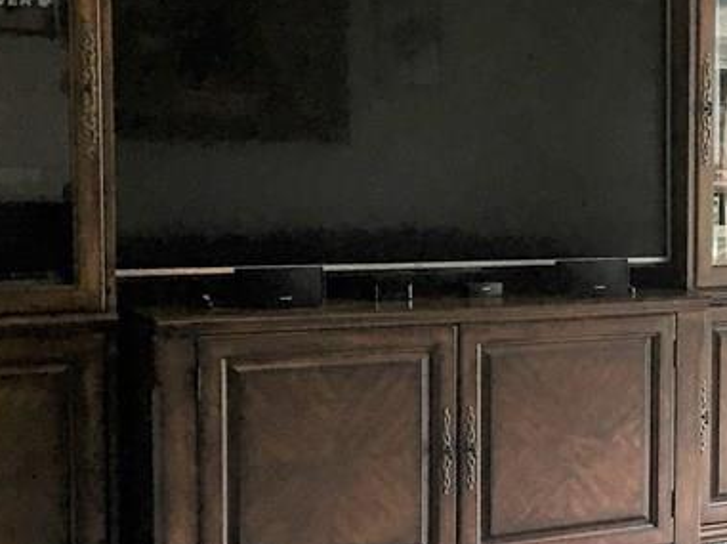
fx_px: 1637
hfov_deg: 23.0
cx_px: 872
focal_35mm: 78
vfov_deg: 18.9
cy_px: 297
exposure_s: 1/30
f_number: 2.2
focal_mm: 4.15
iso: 32
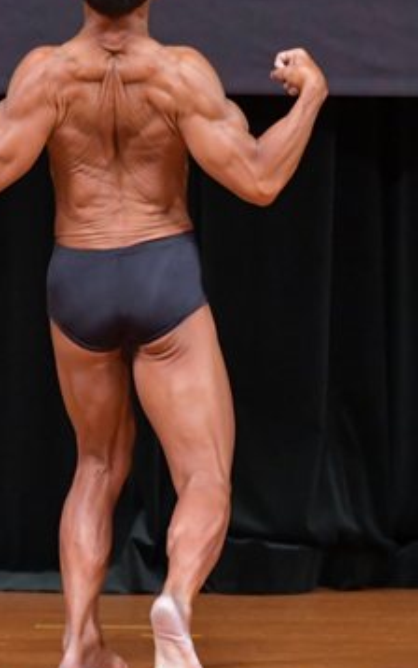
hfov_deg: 2.0
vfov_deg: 3.2
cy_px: 280
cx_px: 156
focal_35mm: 662
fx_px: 12057
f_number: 5.6
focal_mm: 200
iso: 5000
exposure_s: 1/400
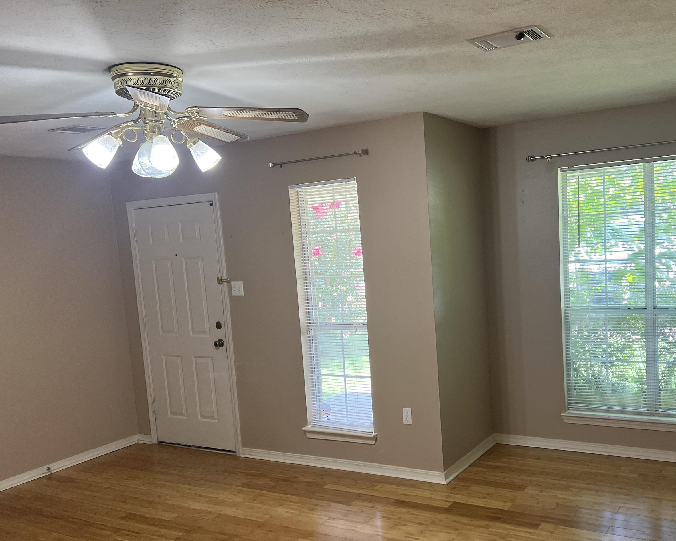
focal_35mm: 33
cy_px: 307
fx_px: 660
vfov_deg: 44.4
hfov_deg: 53.8
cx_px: 412
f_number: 1.5
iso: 125
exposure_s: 1/120
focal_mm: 5.7
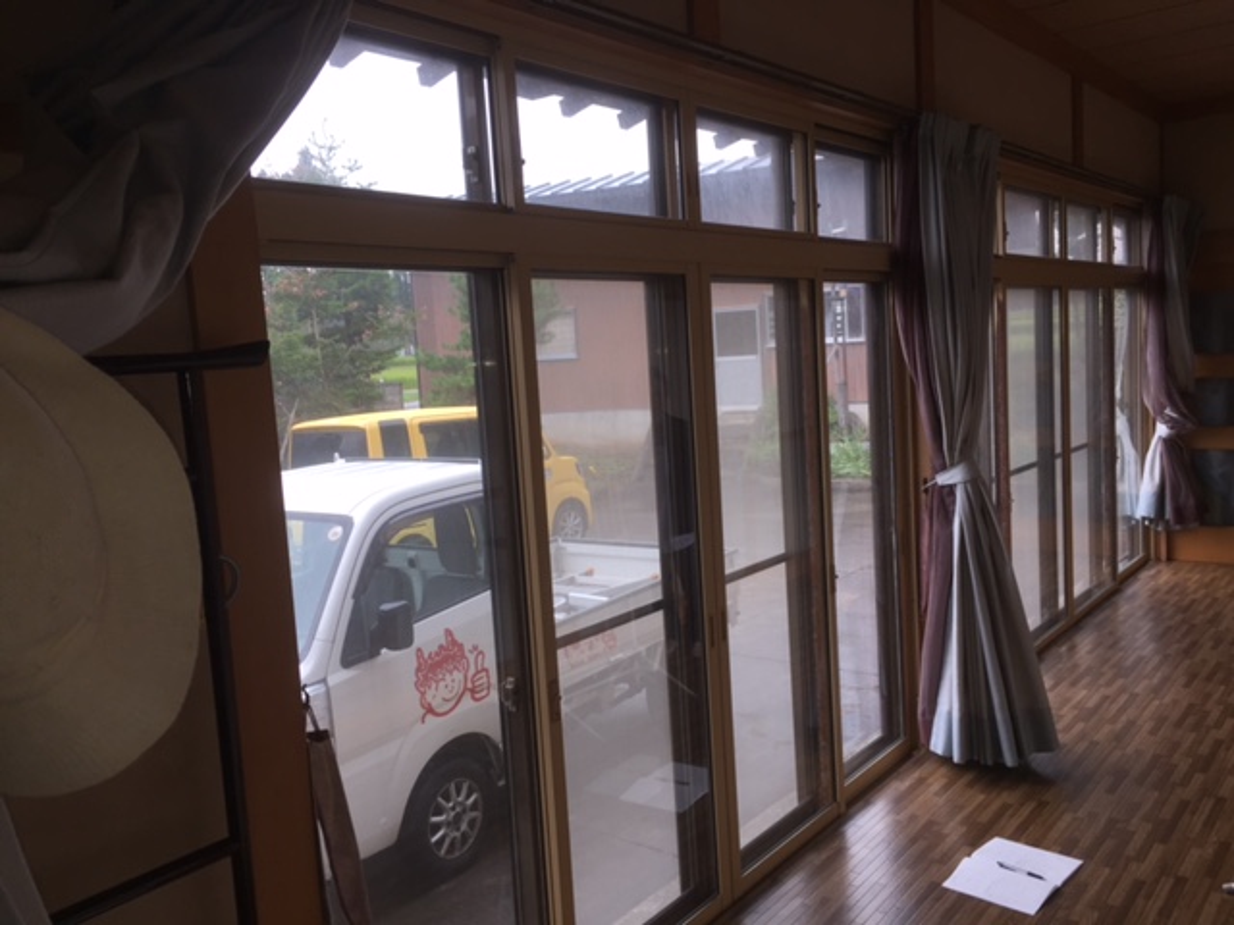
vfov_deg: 48.2
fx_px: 1034
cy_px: 462
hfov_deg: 61.7
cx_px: 617
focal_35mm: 29
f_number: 2.2
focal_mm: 4.15
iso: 32
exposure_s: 1/135
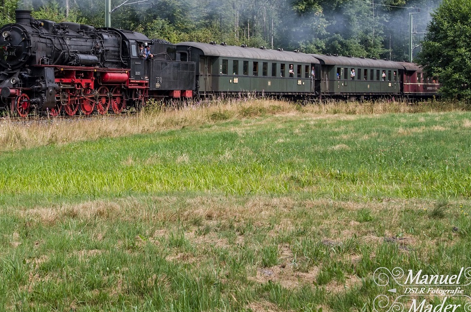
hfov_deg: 24.0
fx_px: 1096
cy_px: 59
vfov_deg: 16.1
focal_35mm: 84
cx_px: 110
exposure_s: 1/400
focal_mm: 34
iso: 200
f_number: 7.1
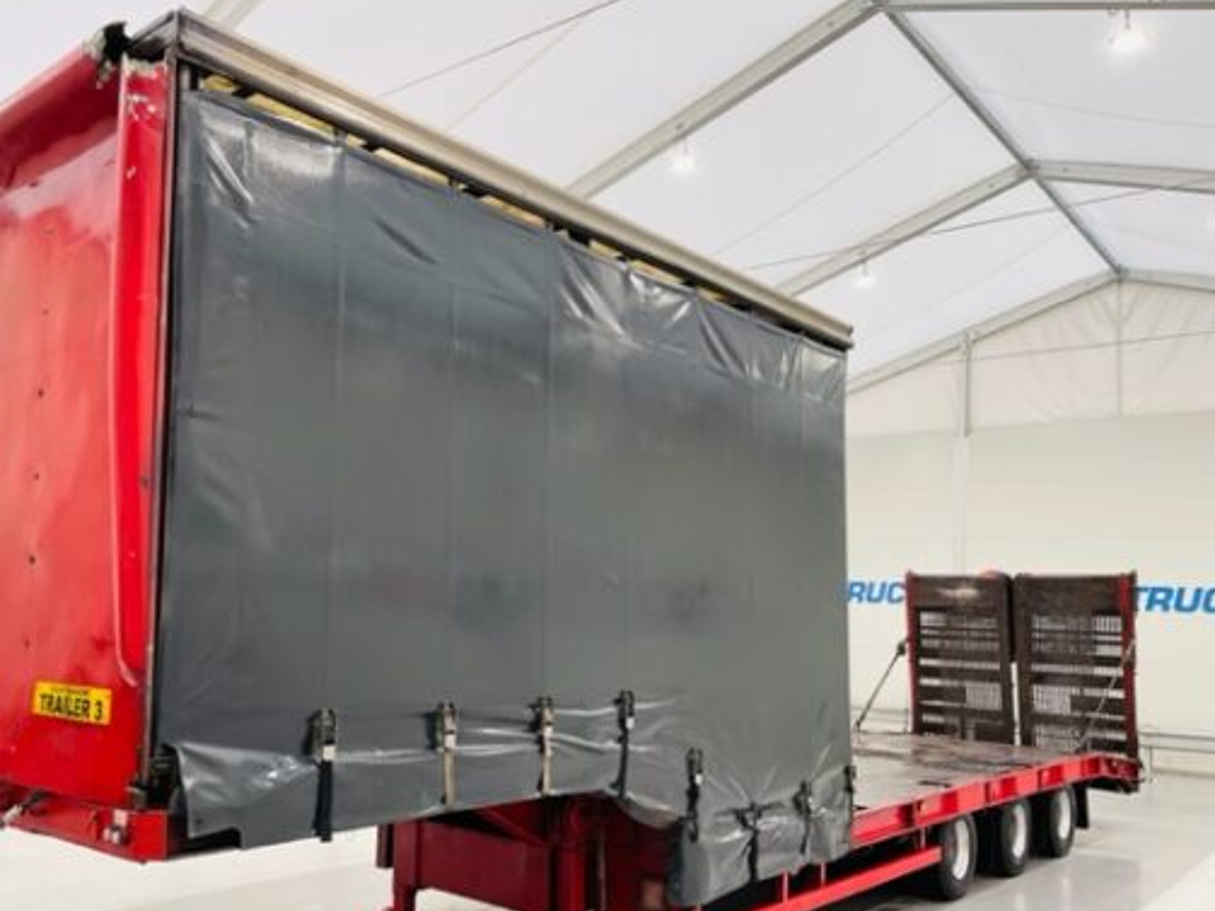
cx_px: 493
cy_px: 517
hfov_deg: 58.0
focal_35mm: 31
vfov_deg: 45.3
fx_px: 1088
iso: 125
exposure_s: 1/100
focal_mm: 5.1
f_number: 1.6
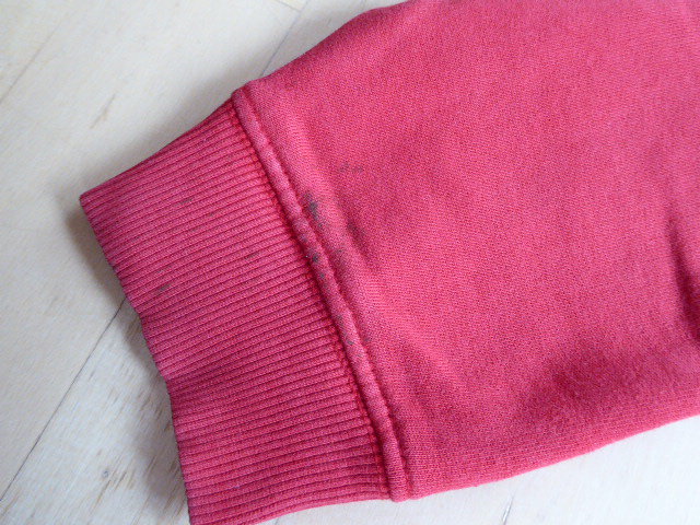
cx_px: 350
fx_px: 586
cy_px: 262
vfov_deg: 48.2
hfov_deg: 61.7
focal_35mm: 29
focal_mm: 5
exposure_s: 1/40
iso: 400
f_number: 3.5
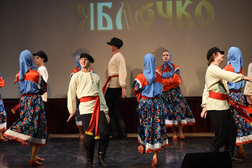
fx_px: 1148
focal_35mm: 164
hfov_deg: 12.5
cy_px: 73
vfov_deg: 8.4
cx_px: 80
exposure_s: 1/400
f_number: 2.8
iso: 2500
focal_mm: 120
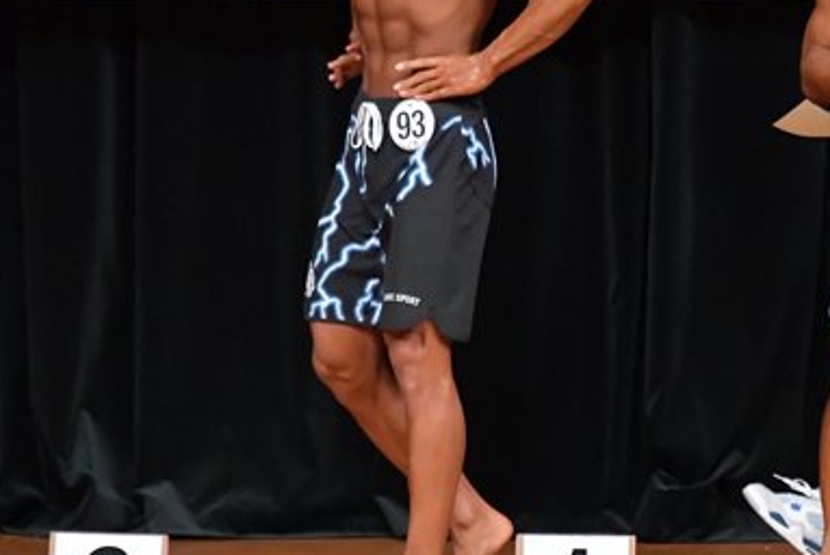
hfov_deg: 3.6
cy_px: 186
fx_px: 13290
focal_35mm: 576
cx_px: 755
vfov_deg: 2.4
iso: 5000
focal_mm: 190
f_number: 5.6
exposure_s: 1/400
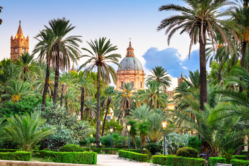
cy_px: 83
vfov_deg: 16.1
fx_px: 588
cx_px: 124
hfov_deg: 23.9
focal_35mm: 85
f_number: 11
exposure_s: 5
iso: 64
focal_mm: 85
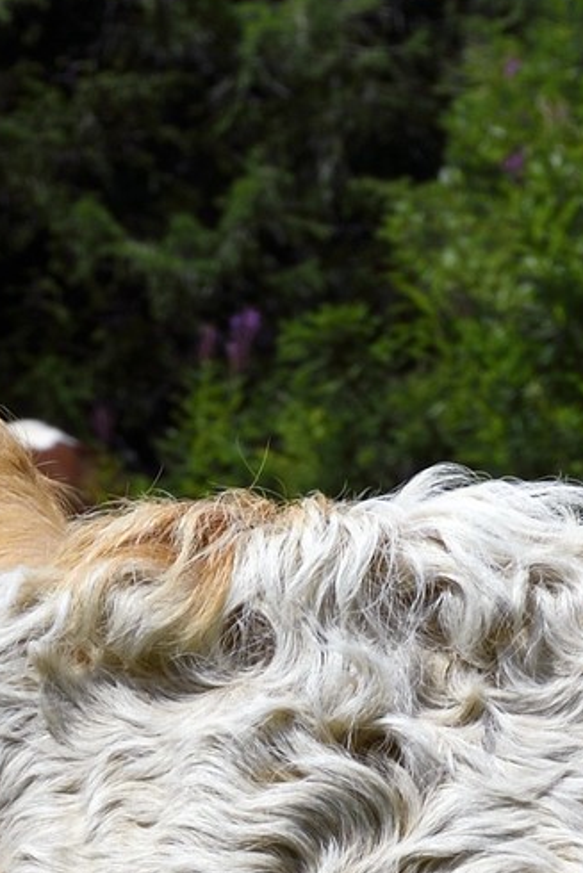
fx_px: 8326
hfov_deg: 4.0
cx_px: 237
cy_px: 1914
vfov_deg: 5.8
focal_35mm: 343
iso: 200
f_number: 16
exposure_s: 1/250
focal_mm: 70
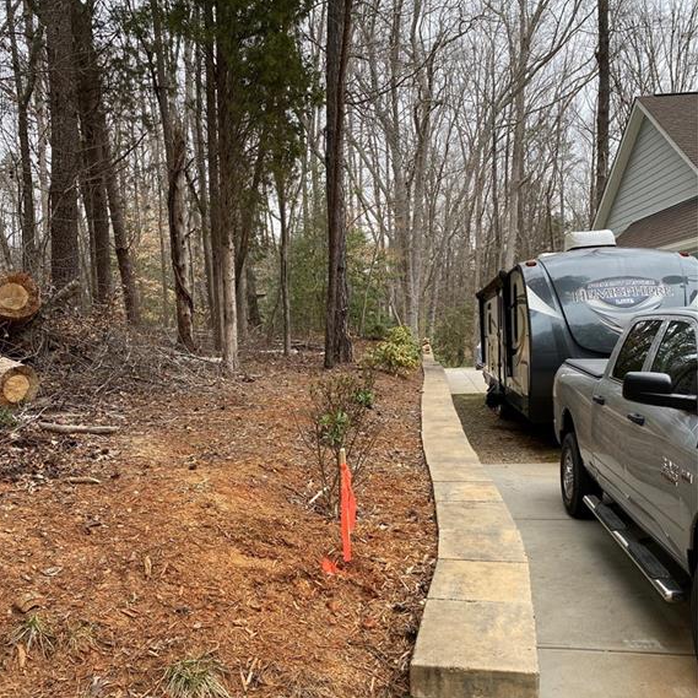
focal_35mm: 31
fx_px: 707
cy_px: 405
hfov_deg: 52.5
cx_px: 346
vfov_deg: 52.3
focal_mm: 4.25
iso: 64
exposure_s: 1/122
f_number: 1.8
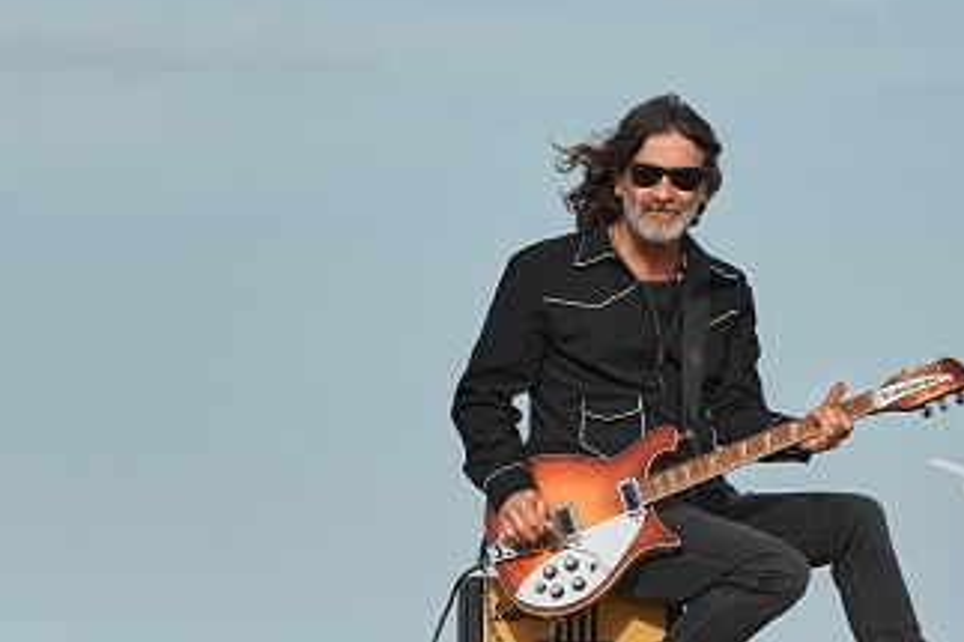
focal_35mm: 293
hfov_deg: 7.0
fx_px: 7842
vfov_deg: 4.7
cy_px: -30
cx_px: 654
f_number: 8
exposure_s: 1/500
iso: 160
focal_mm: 90
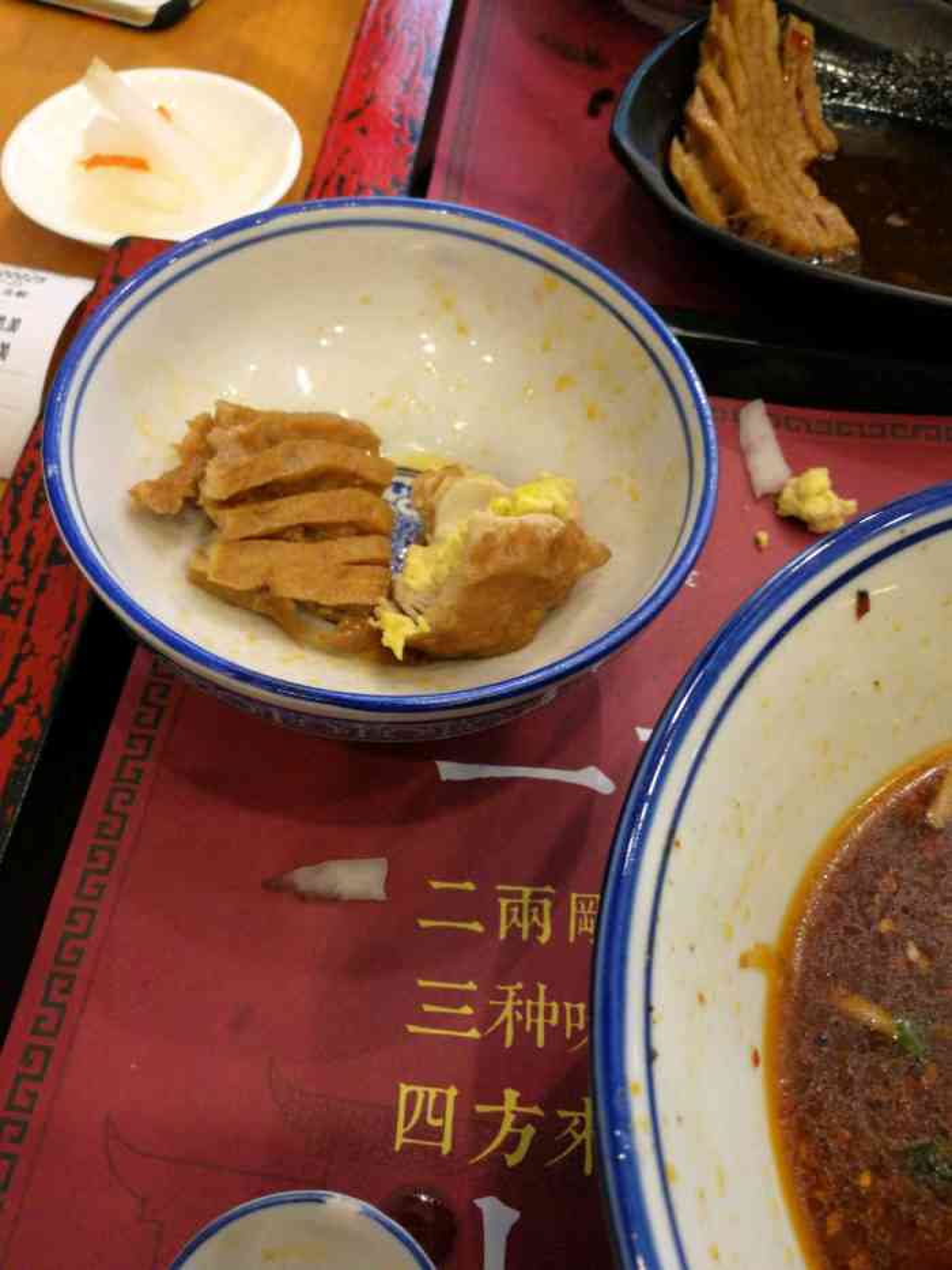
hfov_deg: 51.4
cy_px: 635
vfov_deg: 65.3
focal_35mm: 27
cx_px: 476
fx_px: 990
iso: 500
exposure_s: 1/25
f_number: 2.2
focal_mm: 3.95
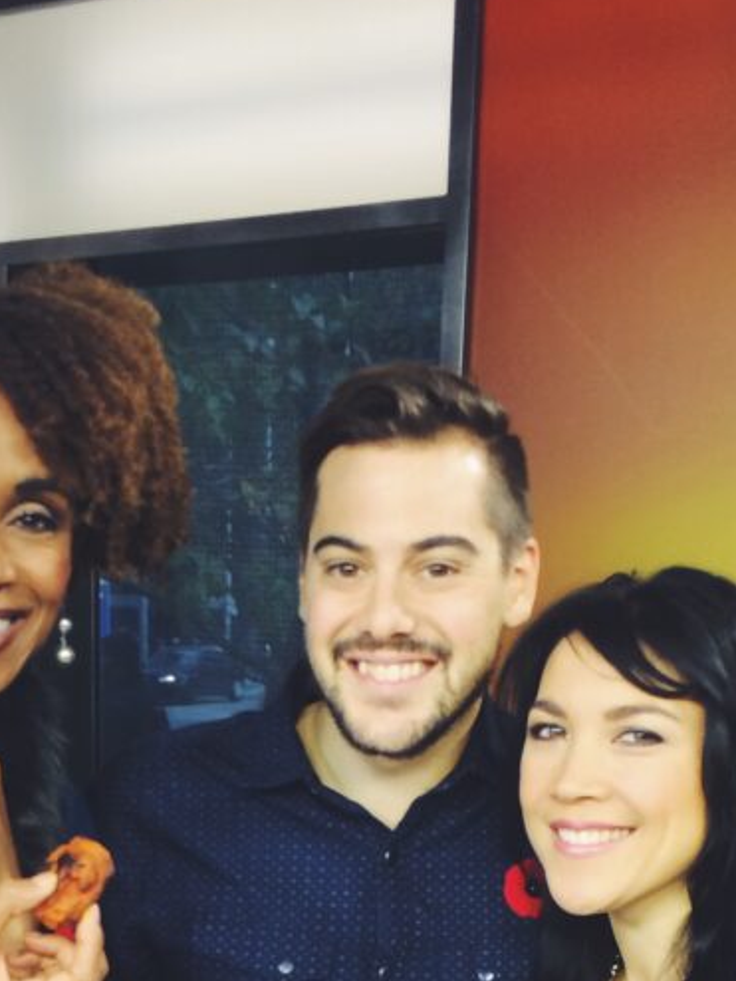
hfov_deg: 21.5
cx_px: 240
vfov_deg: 26.5
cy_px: 1051
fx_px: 1926
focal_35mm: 68
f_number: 2.2
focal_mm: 4.12
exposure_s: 1/40
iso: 40
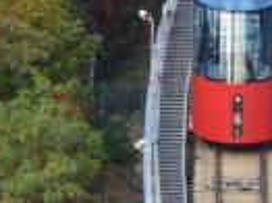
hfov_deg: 1.4
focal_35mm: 1459
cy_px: -27
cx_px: 326
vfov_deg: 1.0
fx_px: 11454
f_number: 6
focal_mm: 77.3
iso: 160
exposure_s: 1/100
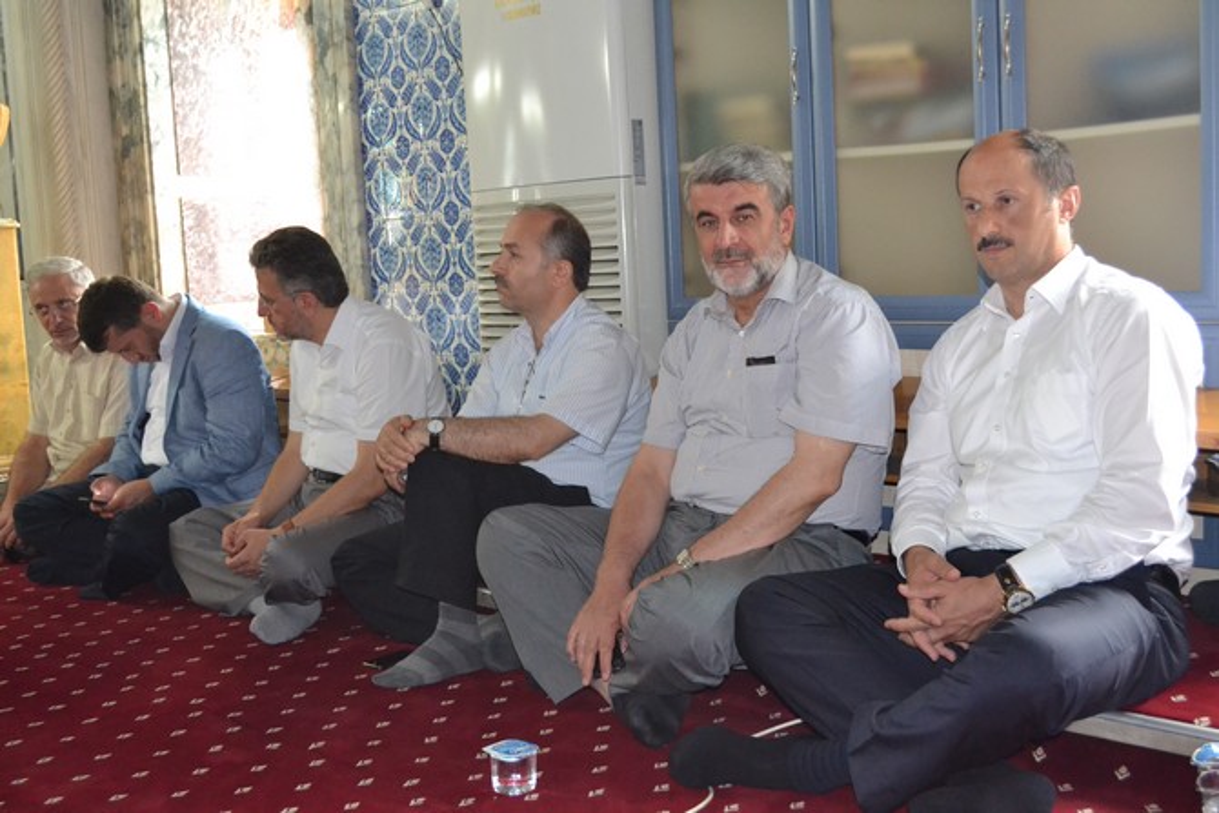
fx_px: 1422
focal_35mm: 42
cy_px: 406
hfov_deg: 46.4
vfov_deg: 31.9
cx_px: 610
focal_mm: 28
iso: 3200
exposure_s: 1/60
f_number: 4.5
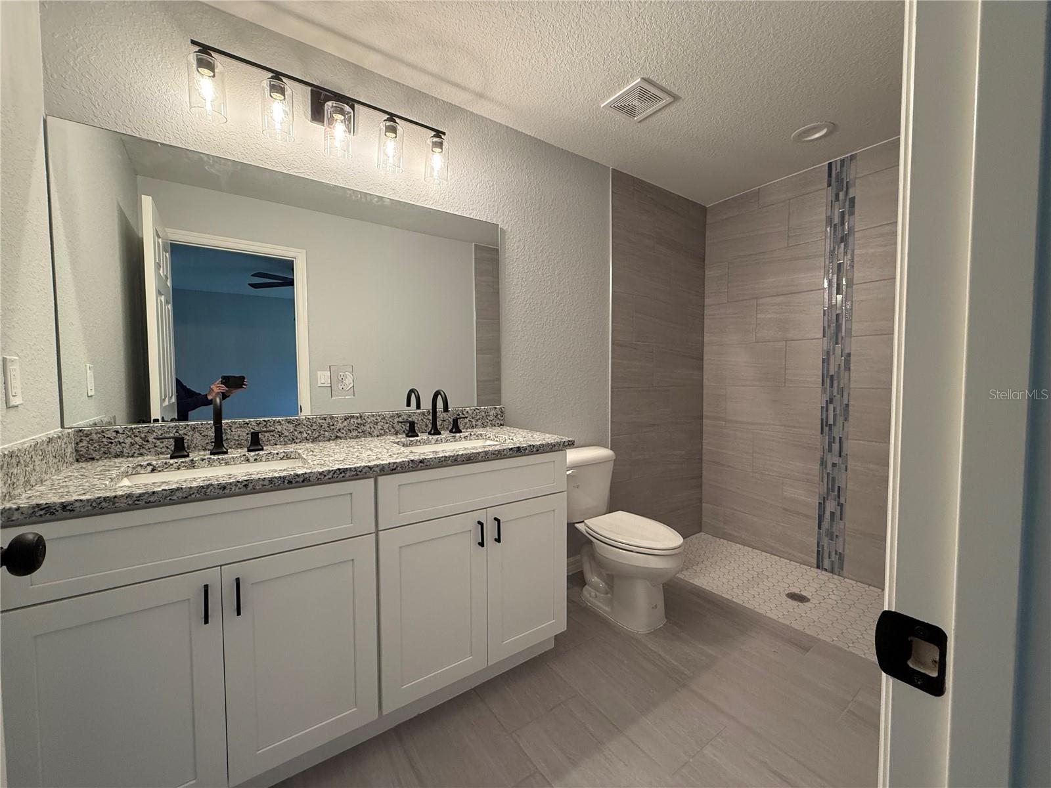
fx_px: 425
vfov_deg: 85.7
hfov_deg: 102.1
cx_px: 526
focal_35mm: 14
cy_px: 394
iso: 250
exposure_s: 1/120
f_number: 2.2
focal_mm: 2.22
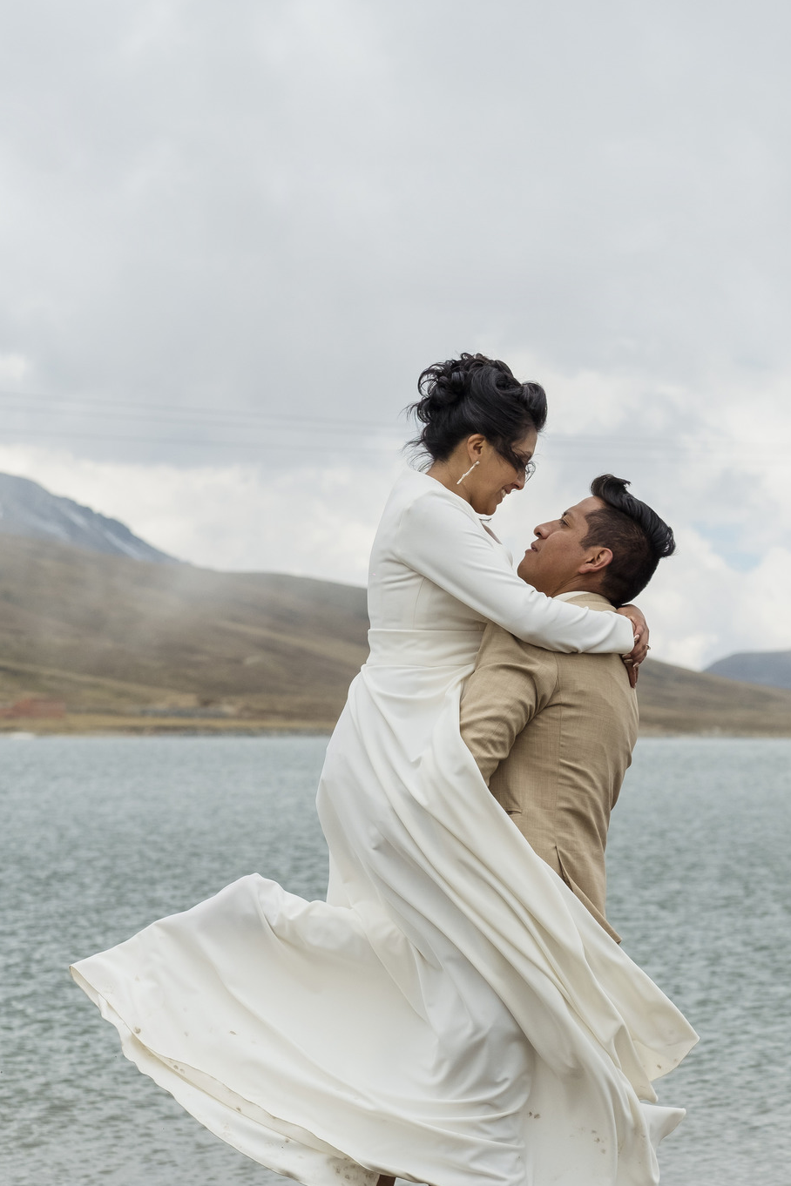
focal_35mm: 111
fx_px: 3658
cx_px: 522
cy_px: 782
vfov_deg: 18.4
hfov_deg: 12.3
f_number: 4.5
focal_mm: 56
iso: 250
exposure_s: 1/2000
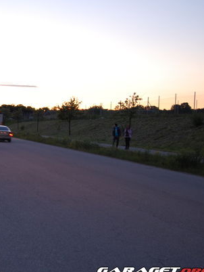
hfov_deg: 26.1
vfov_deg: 36.3
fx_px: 414
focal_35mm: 53
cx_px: -3
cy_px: 133
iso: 500
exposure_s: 1/30
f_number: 3.8
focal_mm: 23
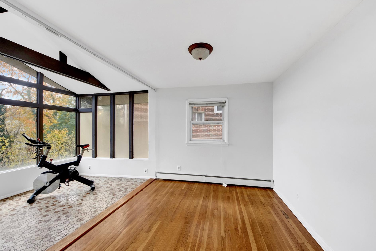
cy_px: 127
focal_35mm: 13
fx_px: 136
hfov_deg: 108.3
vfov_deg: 85.4
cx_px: 185
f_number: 8
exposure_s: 1/15
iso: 400
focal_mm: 8
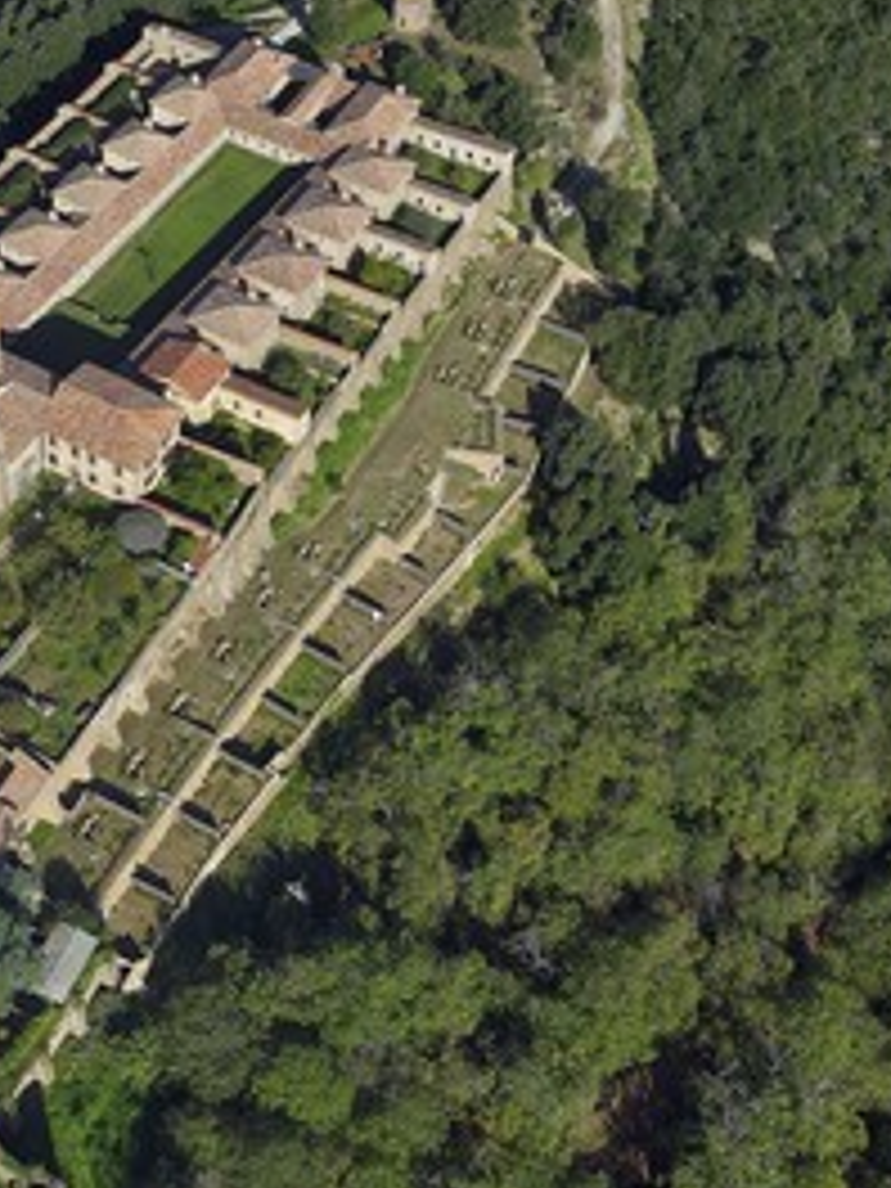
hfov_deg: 25.7
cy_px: 594
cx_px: 94
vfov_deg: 34.9
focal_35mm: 55
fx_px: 1888
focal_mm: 36
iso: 400
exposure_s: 1/1250
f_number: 9
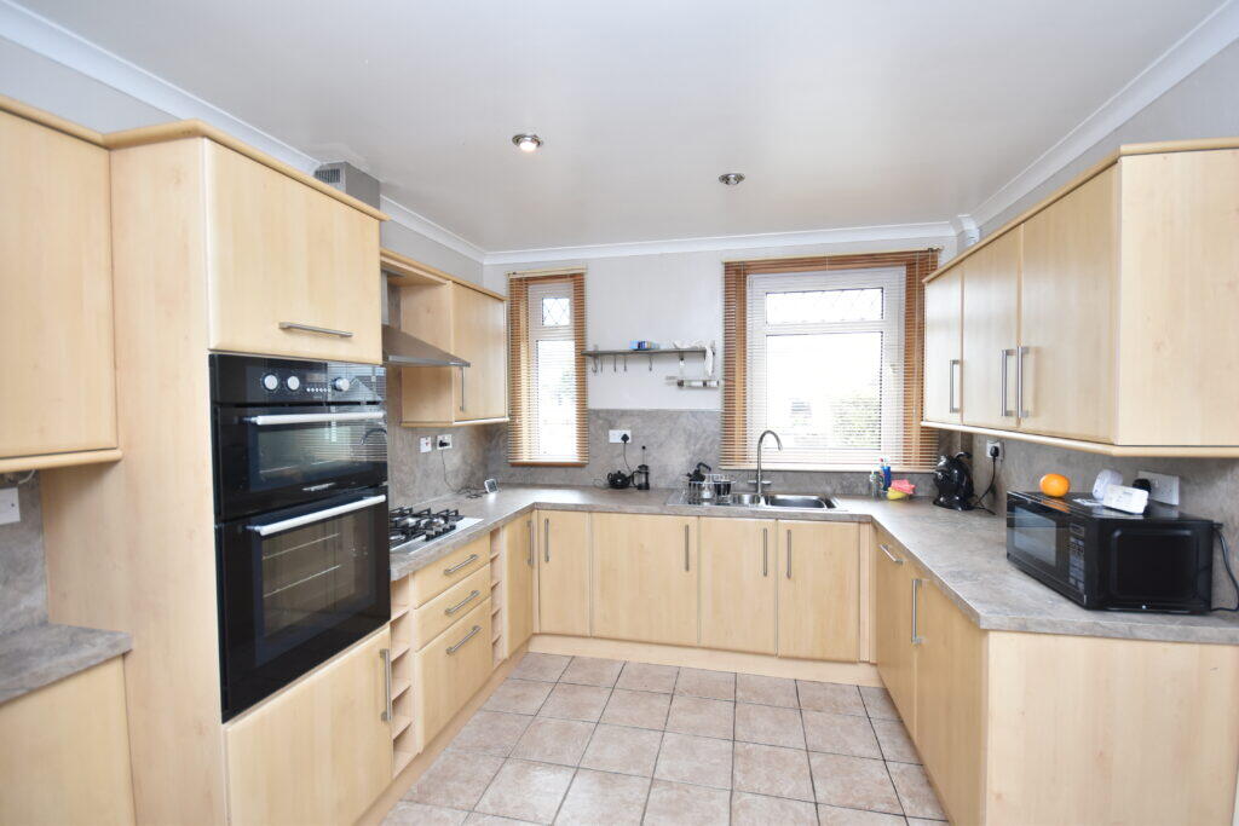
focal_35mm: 15
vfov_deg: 77.3
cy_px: 413
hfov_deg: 100.4
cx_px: 620
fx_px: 516
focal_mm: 10
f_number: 5
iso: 400
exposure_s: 1/100
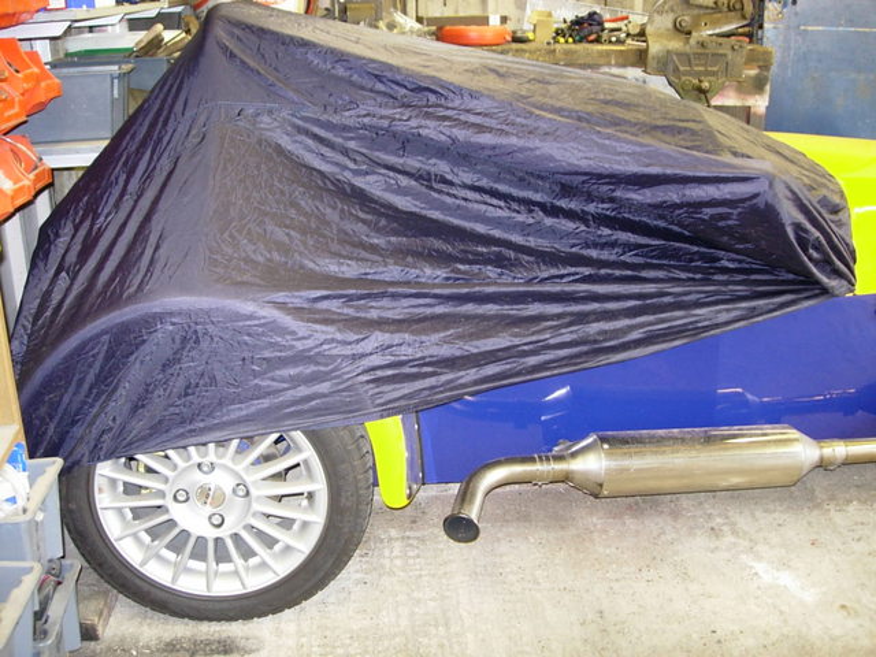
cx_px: 438
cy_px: 328
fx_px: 962
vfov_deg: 37.7
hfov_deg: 49.0
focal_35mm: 38
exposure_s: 1/8.2
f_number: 2.8
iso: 115
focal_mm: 7.8
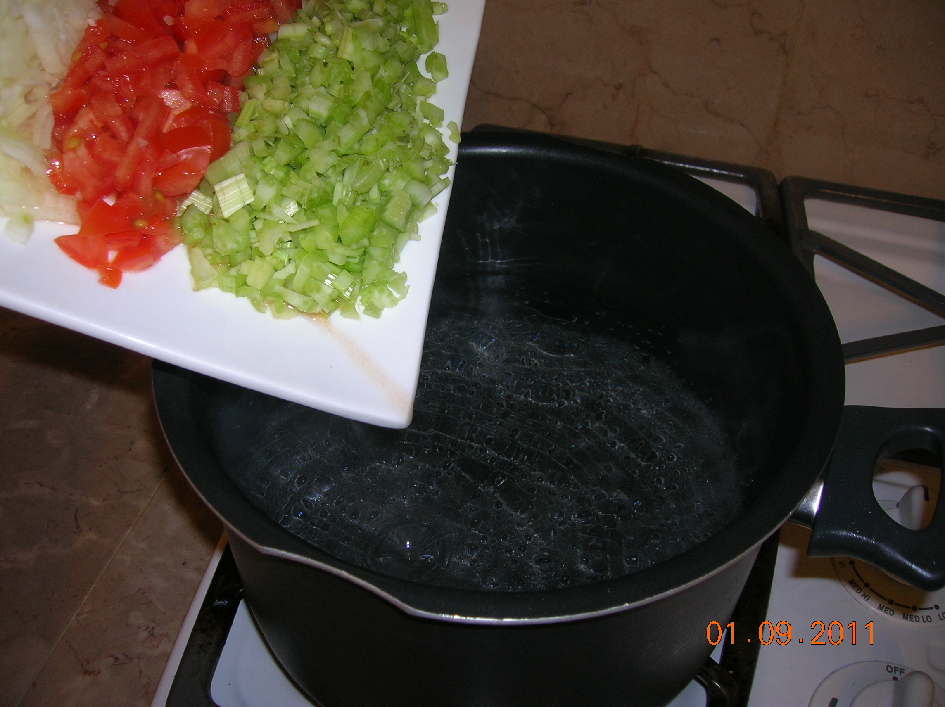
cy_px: 354
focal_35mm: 34
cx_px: 472
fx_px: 927
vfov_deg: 41.7
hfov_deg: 54.0
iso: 50
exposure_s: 1/60.1
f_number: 2.9
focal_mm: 5.7
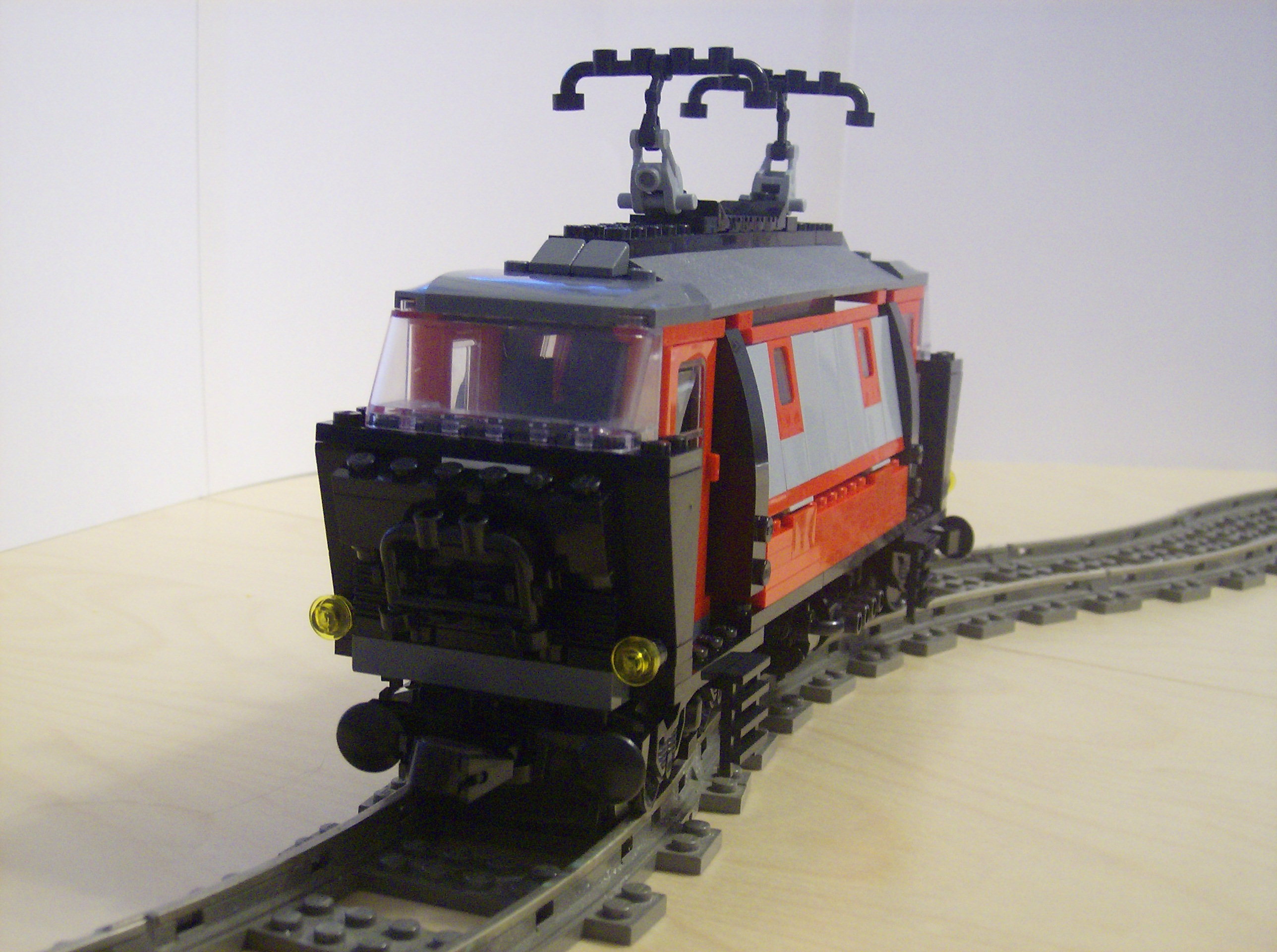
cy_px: 476
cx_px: 638
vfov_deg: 31.4
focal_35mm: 46
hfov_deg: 41.3
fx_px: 1693
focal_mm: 7.7
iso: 200
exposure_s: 1/11.7
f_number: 3.1
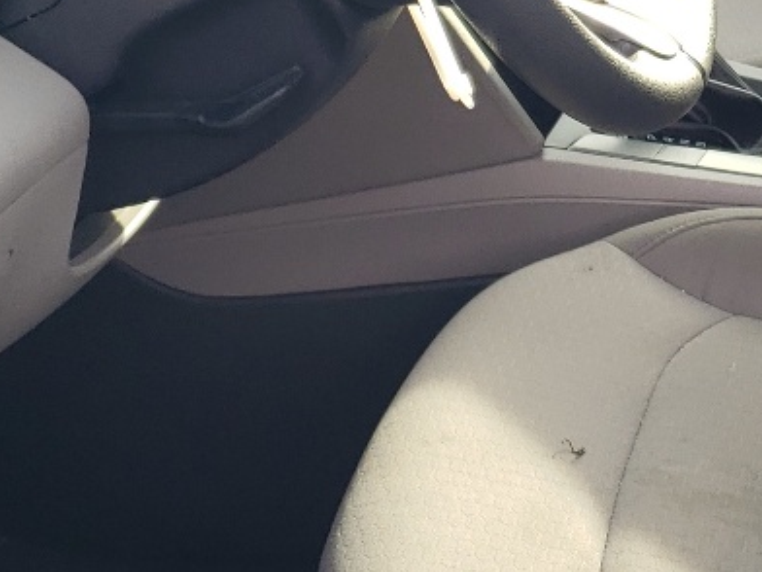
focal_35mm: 106
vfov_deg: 13.7
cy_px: -33
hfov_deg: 18.0
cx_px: 783
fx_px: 2333
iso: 50
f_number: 1.5
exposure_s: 1/192
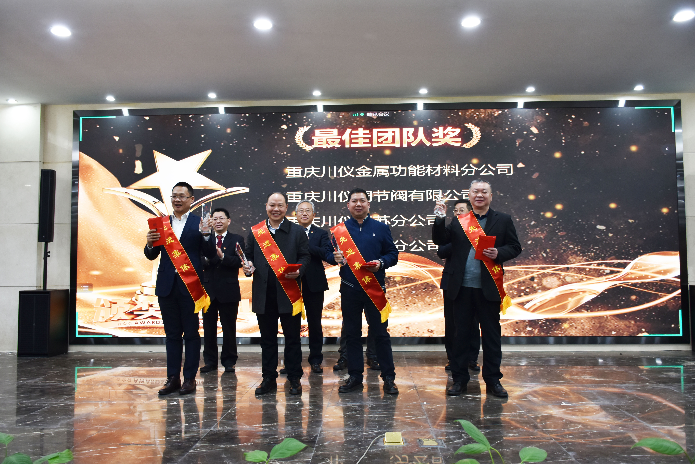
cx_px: 348
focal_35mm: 27
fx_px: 521
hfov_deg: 67.4
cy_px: 232
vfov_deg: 47.9
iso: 500
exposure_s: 1/60
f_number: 4
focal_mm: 18
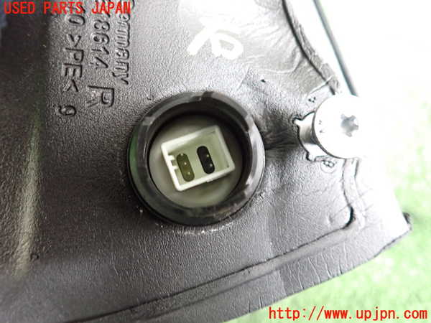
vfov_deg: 54.9
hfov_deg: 69.4
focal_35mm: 25
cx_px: 216
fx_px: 311
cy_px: 162
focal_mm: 4.5
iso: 800
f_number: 2
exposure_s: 1/25
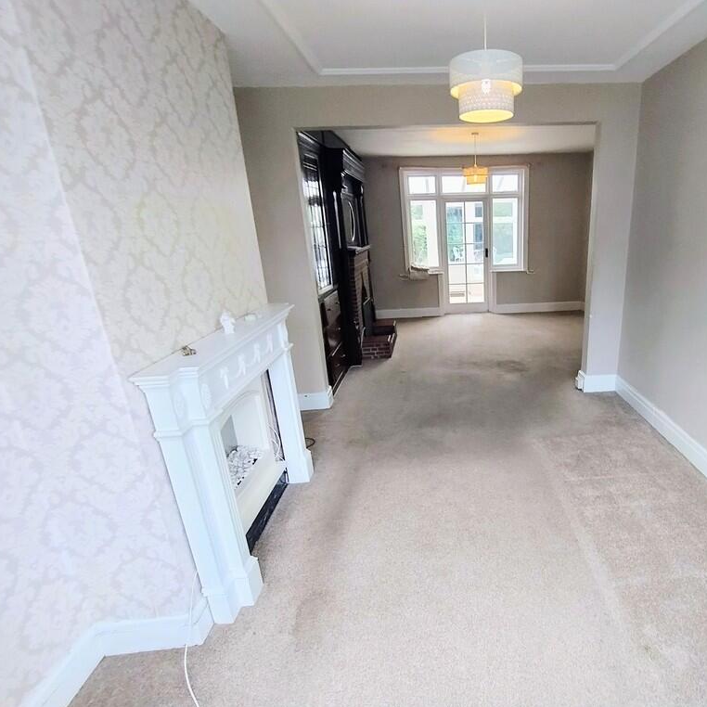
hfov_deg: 75.4
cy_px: 355
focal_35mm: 19
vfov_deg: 77.7
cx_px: 467
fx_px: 439
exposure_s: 1/25
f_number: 2.2
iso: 224
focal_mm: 1.66
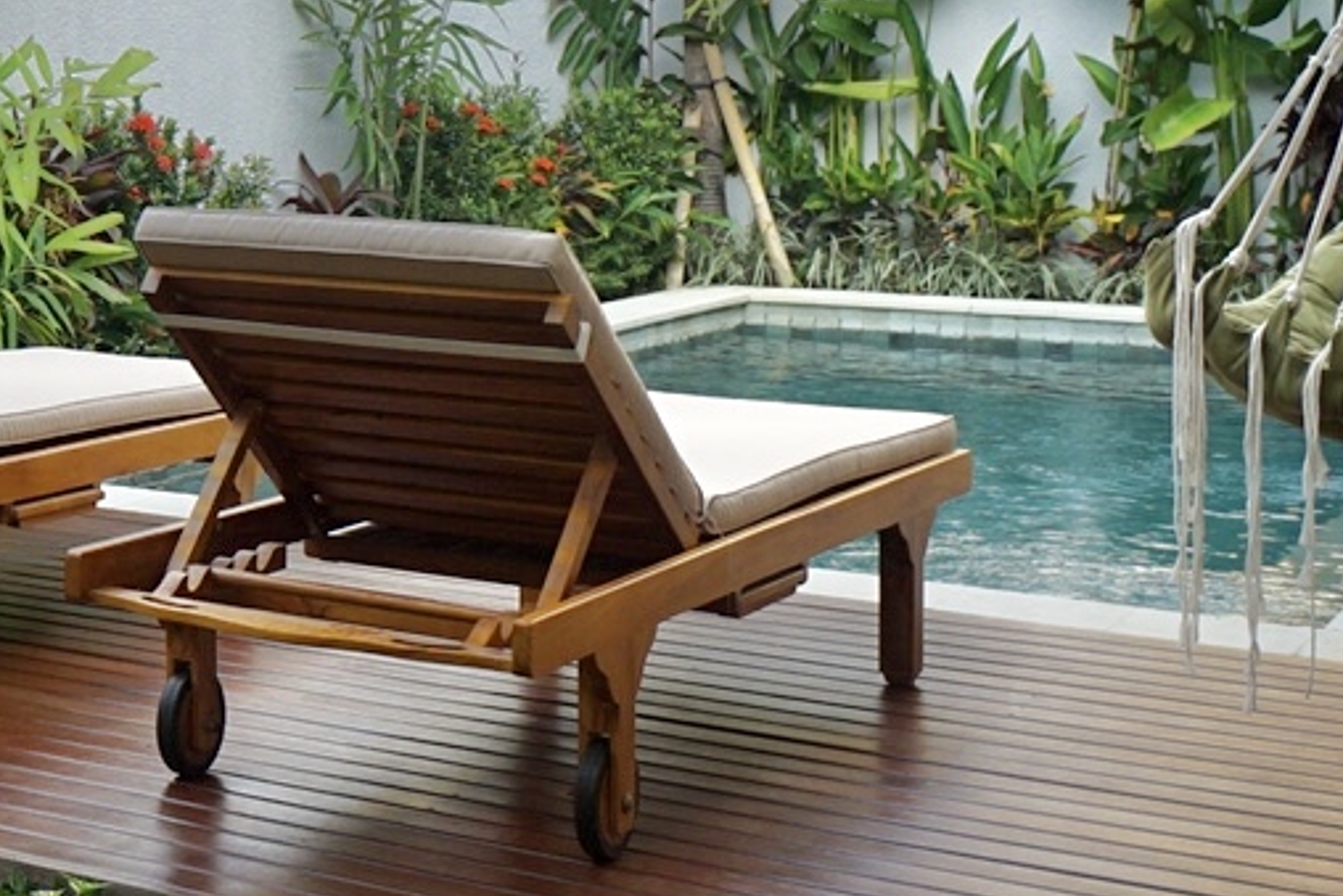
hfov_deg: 24.9
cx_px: -415
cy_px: 148
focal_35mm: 70
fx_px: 2612
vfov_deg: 19.2
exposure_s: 1/80
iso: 100
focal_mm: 15
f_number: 5
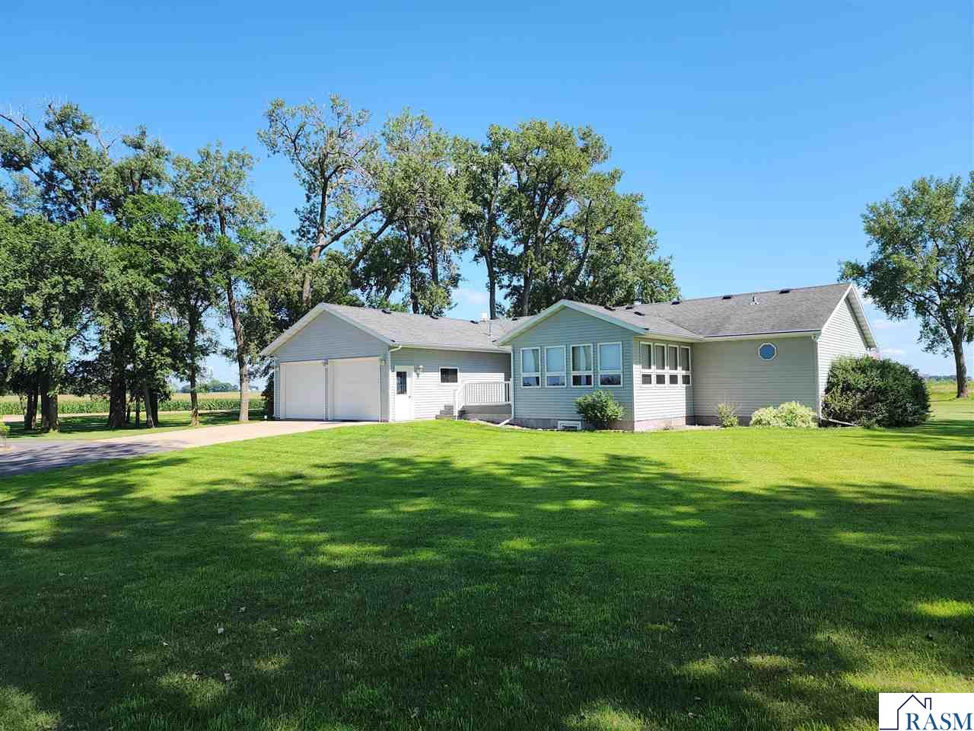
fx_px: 647
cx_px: 487
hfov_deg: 73.9
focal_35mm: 23
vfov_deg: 58.9
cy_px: 366
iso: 12
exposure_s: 1/562
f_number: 1.8
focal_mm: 6.4
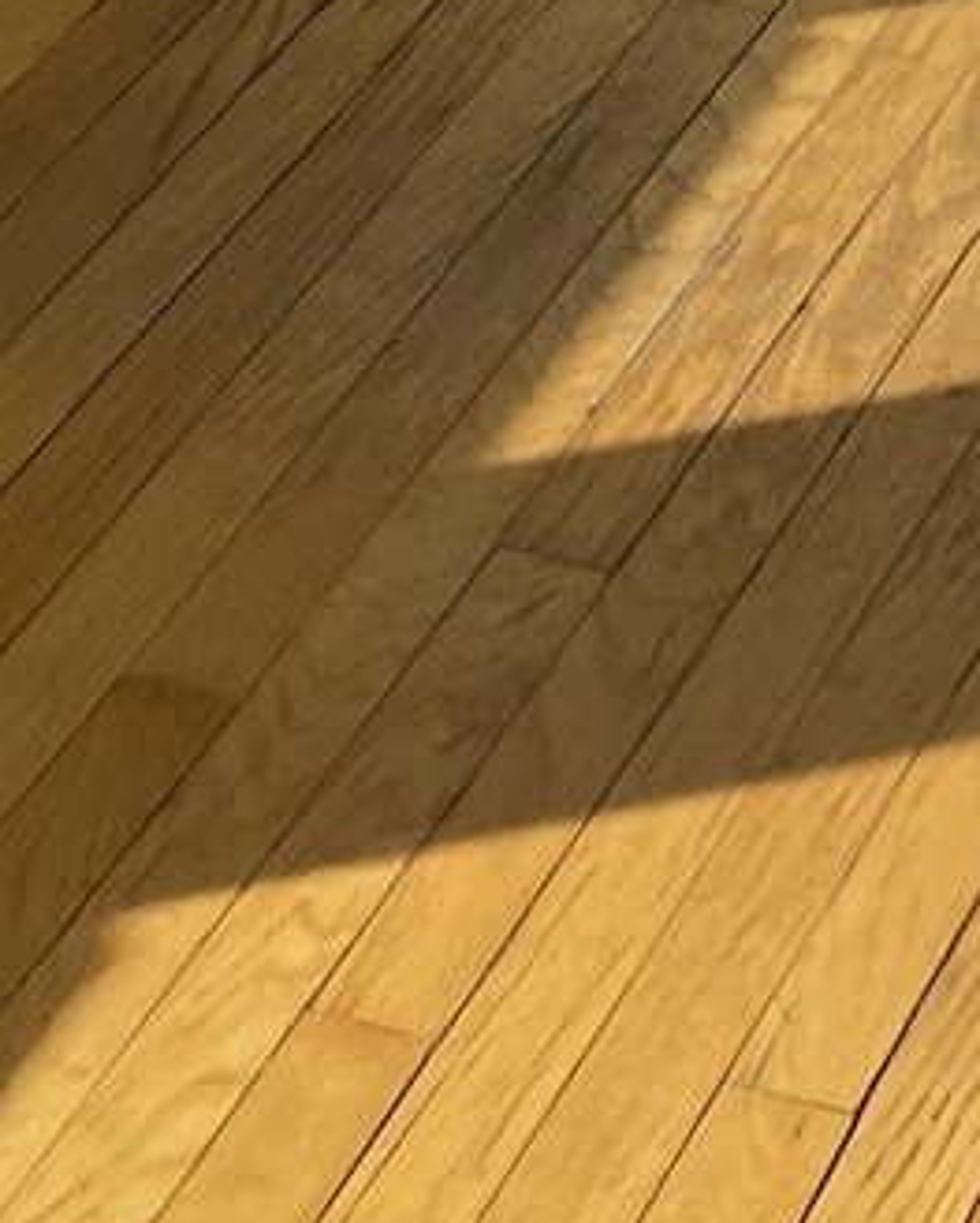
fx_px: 6444
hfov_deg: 8.7
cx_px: 294
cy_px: -1510
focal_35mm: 178
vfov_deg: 9.8
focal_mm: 4.2
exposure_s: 1/1125
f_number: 1.6
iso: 32
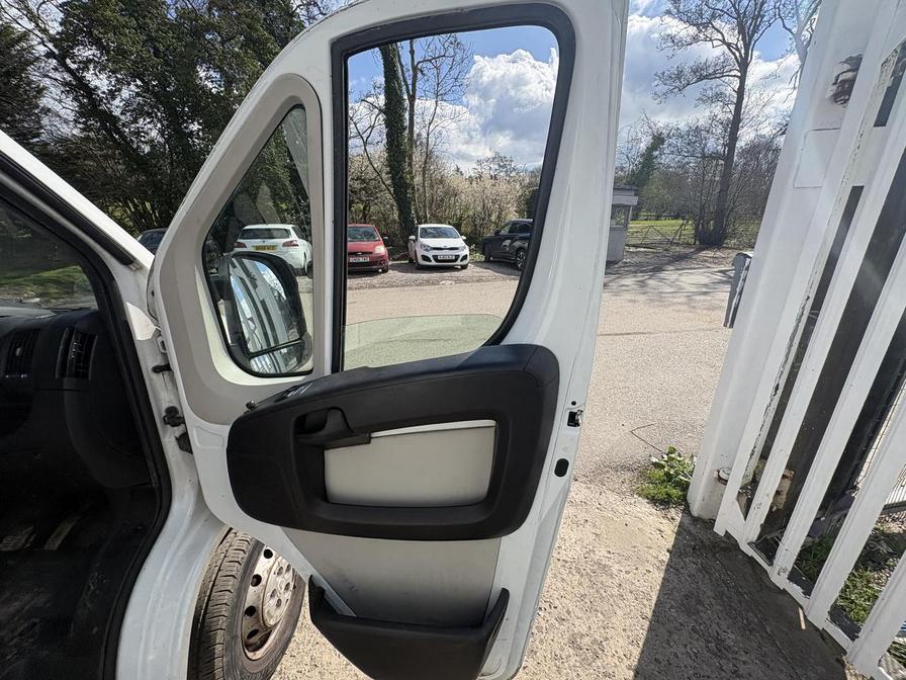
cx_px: 453
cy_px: 340
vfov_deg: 85.7
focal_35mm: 14
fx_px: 366
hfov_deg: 102.1
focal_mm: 2.22
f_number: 2.2
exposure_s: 1/1236
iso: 50
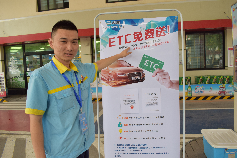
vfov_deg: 47.9
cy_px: 79
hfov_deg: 67.4
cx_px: 118
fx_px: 178
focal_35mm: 27
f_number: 5.6
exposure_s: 1/125
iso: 400
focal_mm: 18
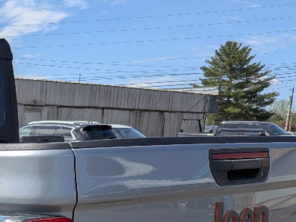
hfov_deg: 27.2
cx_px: -68
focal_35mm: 62
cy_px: 265
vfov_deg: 21.9
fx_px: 530
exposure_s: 1/3311
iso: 42
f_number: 1.7
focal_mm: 4.53
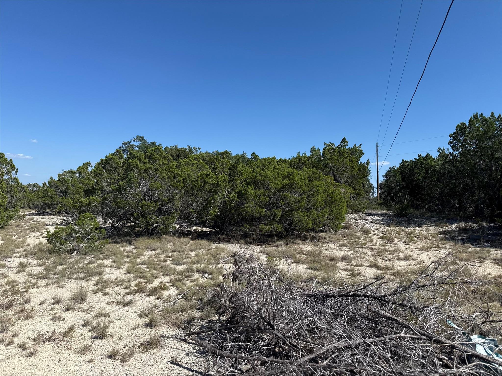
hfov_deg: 71.6
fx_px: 348
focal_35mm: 24
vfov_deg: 56.8
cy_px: 188
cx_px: 251
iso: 80
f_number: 1.78
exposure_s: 1/5714
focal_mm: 6.76
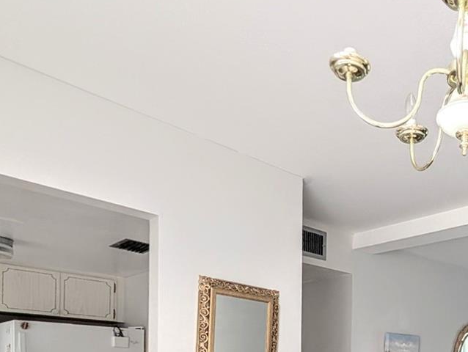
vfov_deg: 38.9
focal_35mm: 30
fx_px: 406
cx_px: 396
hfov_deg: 54.3
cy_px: 384
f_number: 1.7
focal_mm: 2.02
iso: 54
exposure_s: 1/70.5
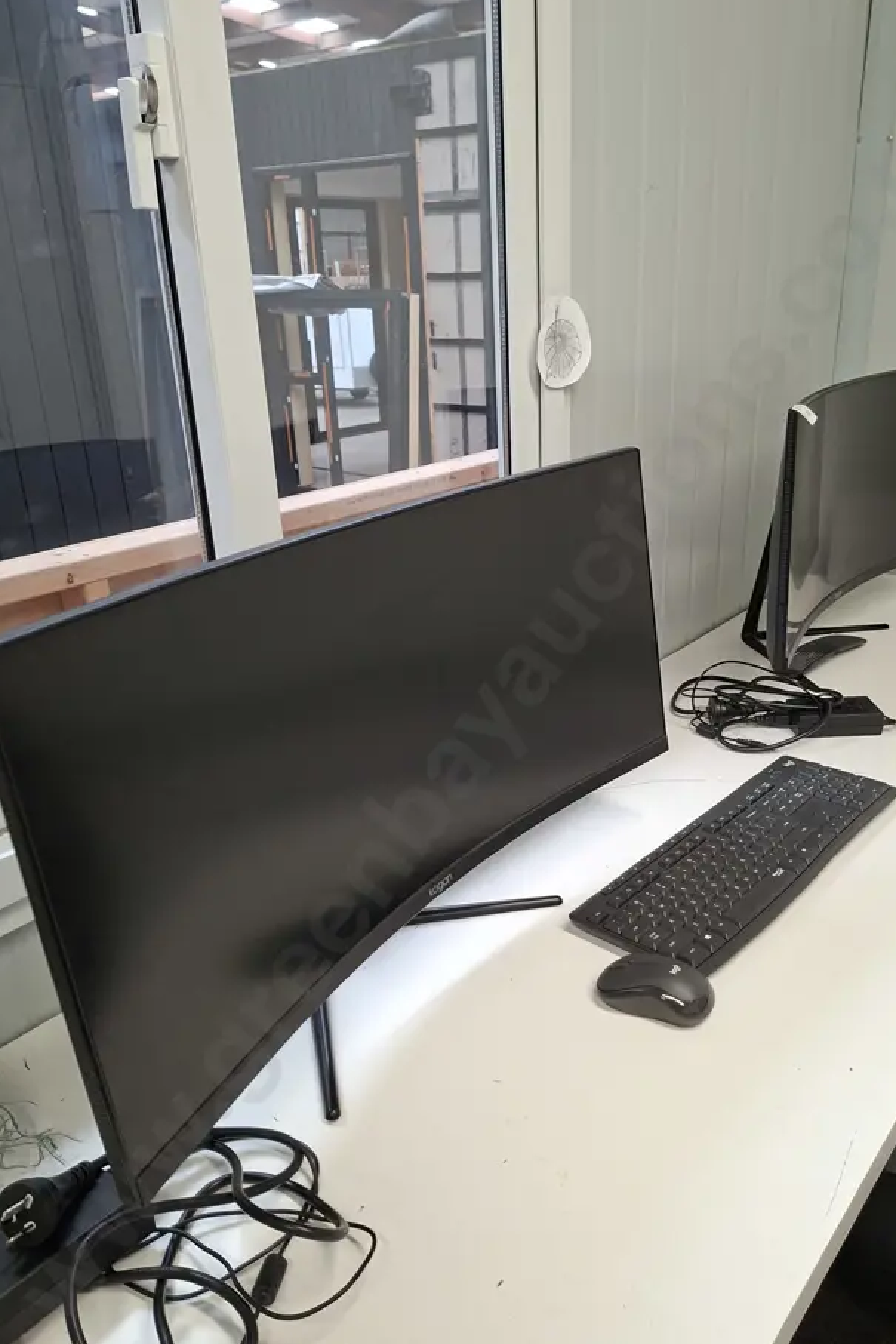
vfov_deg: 67.3
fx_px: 1008
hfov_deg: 47.9
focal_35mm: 27
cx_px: 498
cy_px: 710
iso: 125
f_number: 1.8
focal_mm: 5.54
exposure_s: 1/100
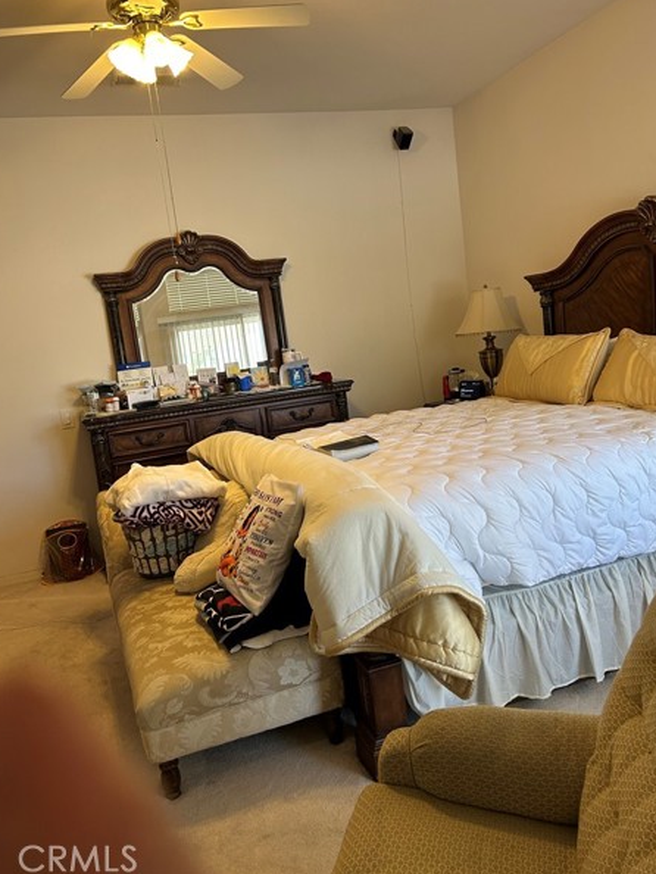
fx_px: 707
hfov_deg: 49.8
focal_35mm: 28
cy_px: 409
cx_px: 331
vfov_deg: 63.4
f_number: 1.5
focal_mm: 5.7
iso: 125
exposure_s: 1/120
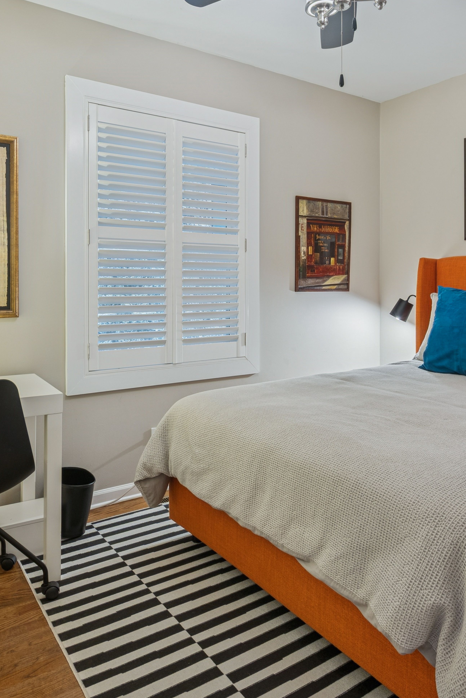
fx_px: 501
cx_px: 231
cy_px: 347
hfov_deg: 49.9
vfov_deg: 69.9
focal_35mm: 26
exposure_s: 1/10
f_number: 8
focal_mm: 16.5
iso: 200
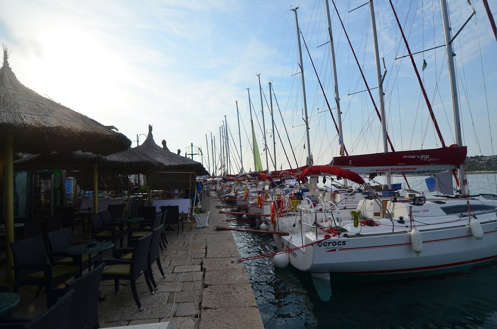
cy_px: 164
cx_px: 248
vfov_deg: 67.1
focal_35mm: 18
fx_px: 248
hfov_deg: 90.1
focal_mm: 12
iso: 400
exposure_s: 1/3200
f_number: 5.6
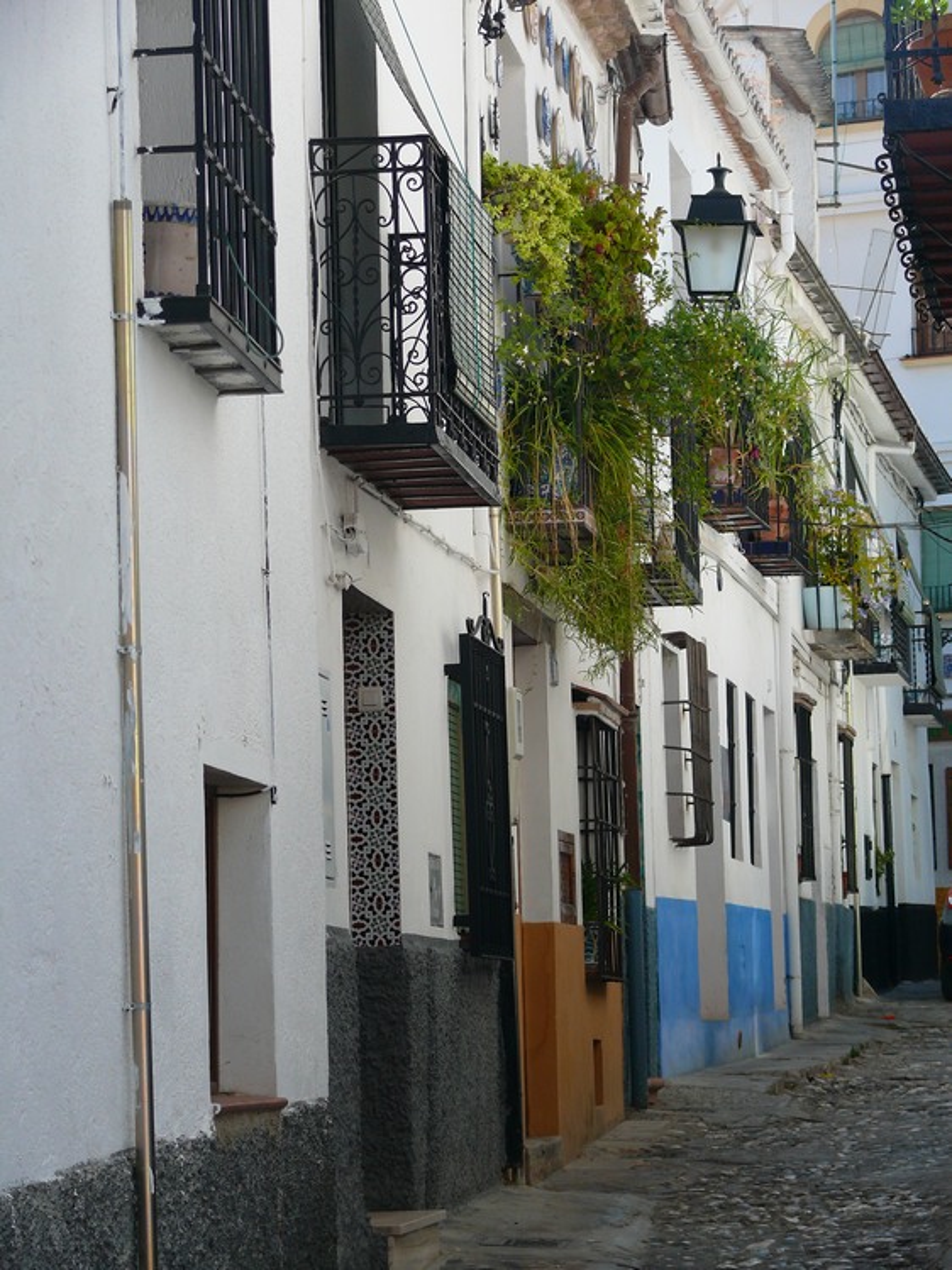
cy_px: 635
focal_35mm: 119
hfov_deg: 12.4
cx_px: 476
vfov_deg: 16.6
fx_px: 4366
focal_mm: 25.2
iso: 100
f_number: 4
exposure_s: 1/160
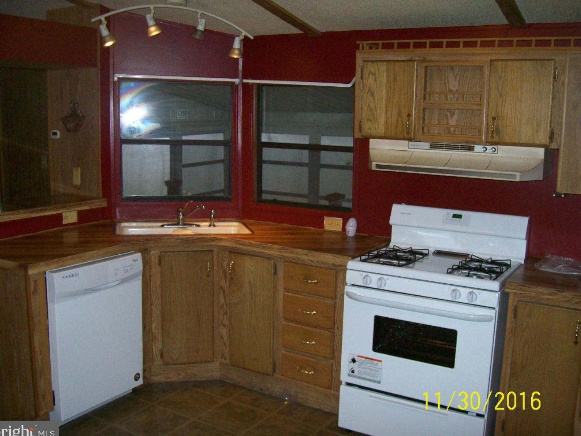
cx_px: 285
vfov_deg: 38.7
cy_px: 221
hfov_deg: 50.1
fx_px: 621
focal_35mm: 37
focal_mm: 6
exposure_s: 1/64
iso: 200
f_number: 2.7
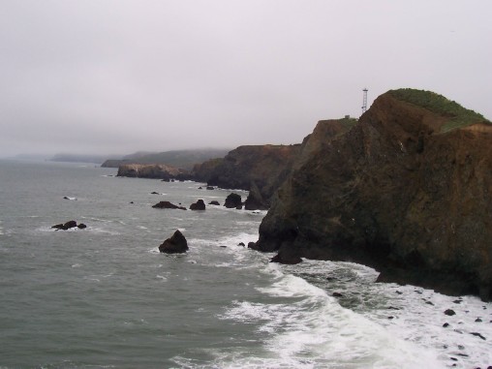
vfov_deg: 38.7
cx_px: 246
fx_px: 526
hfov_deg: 50.1
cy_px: 184
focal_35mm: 37
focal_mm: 5.6
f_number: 5.6
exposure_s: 1/500
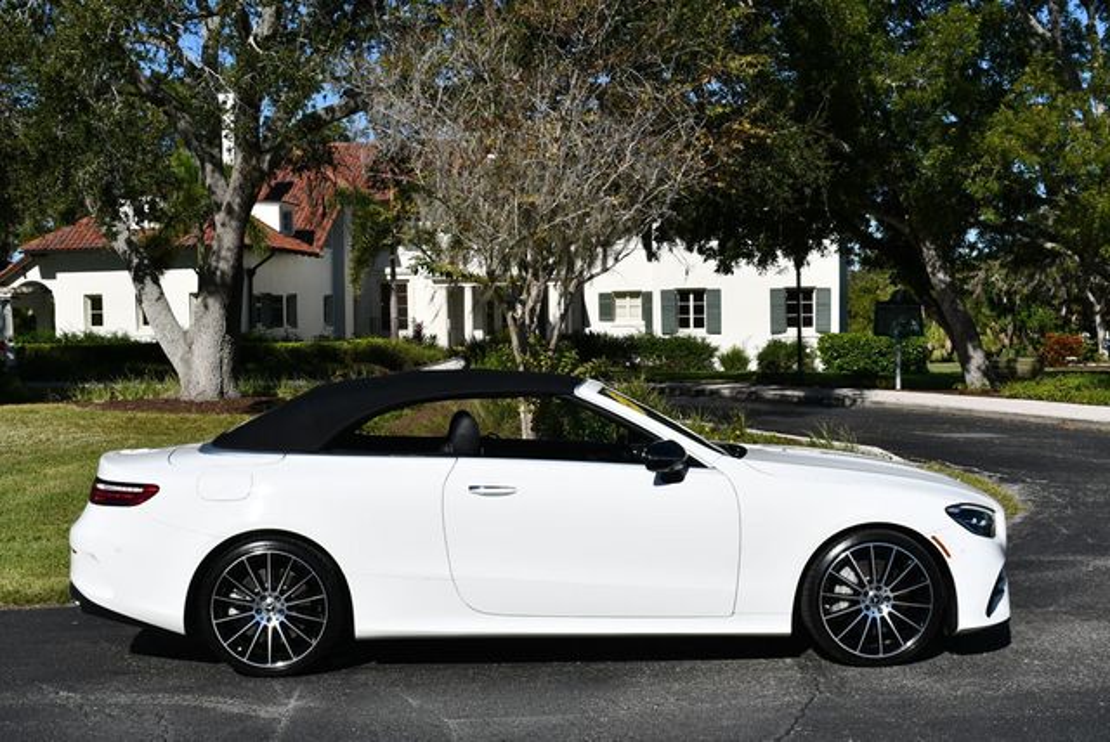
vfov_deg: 27.0
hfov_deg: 39.6
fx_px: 1543
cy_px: 371
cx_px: 555
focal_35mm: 50
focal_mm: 25
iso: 100
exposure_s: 1/400
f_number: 10
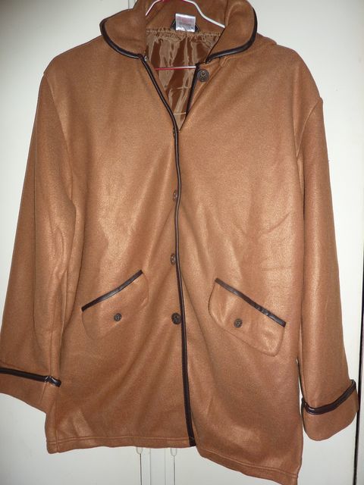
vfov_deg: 69.4
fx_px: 351
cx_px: 182
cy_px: 242
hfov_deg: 54.9
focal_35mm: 25
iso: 100
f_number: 3.3
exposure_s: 1/30
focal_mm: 4.1
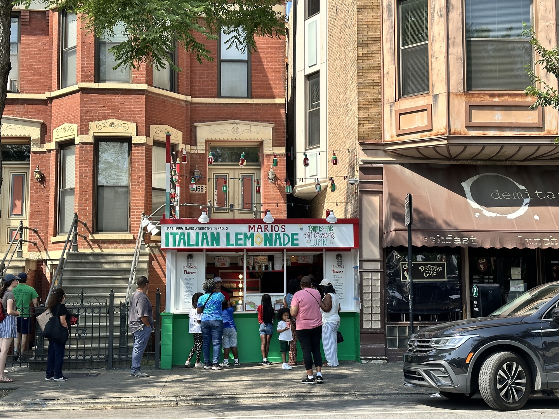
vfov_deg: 30.3
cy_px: 210
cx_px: 280
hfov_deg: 39.7
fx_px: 775
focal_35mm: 48
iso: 64
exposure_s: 1/1783
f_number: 1.78
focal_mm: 6.86
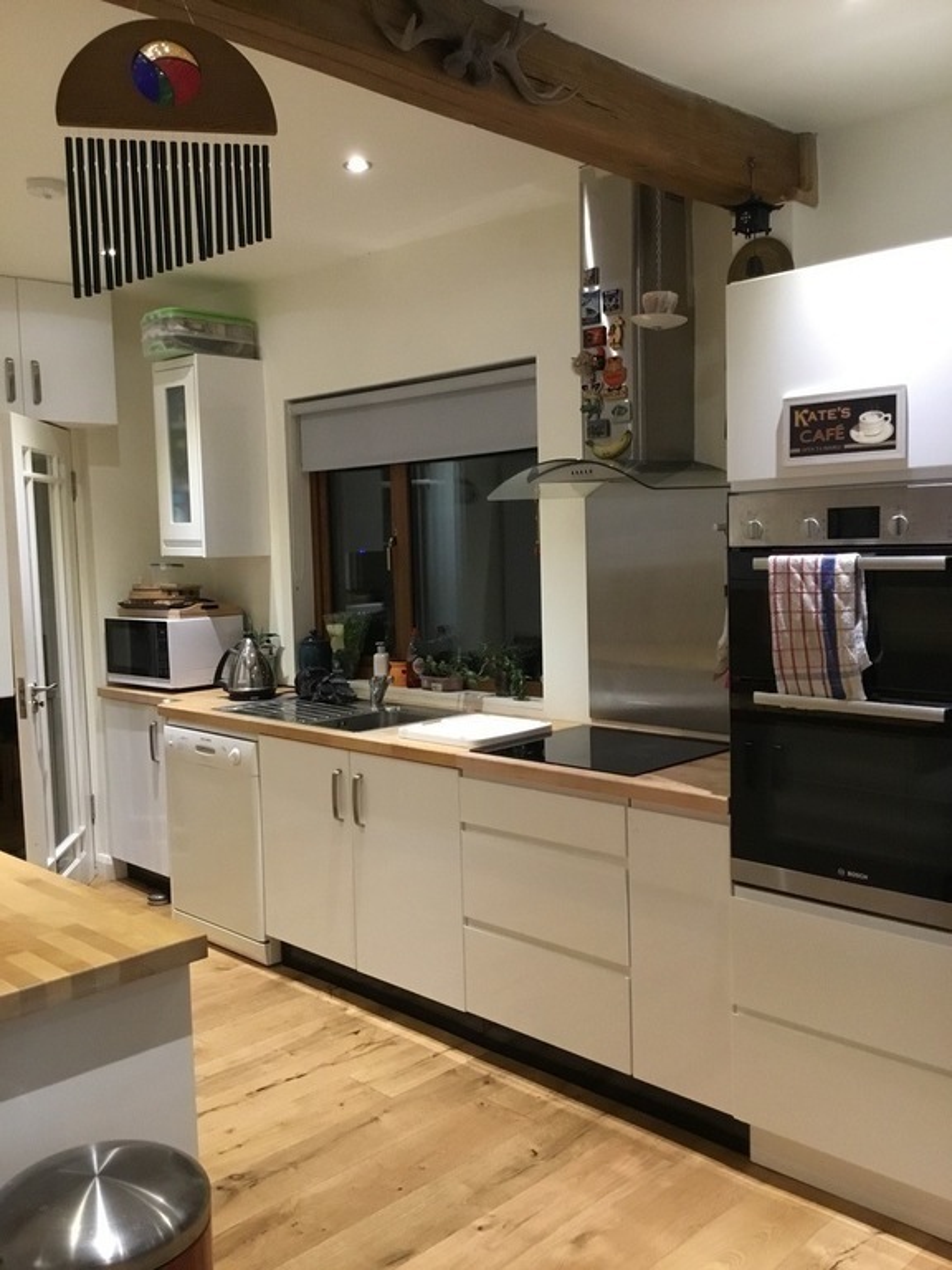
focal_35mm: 31
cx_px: 476
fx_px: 1137
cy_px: 635
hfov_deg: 45.4
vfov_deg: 58.4
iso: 250
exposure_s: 1/20
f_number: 2.4
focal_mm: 3.3
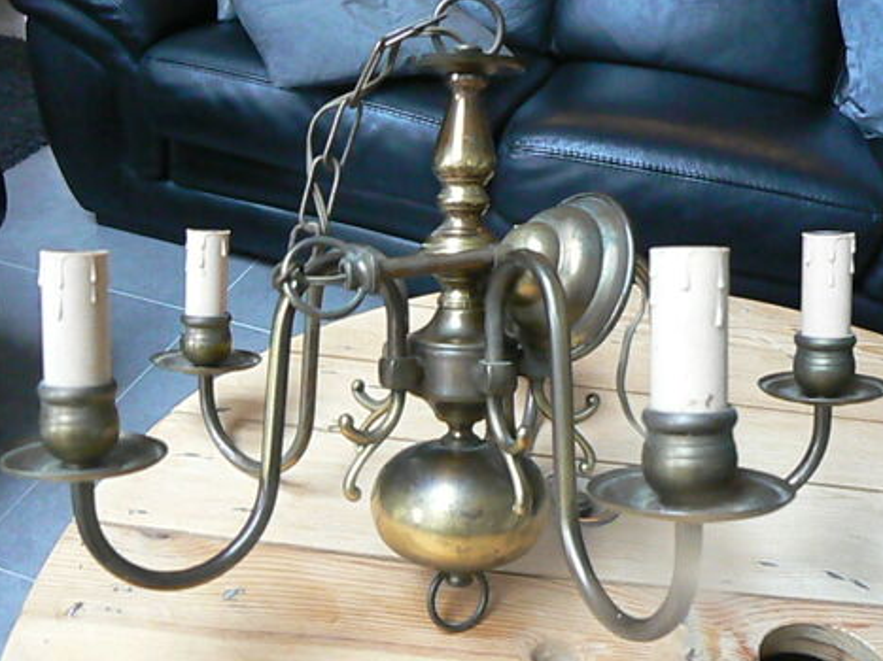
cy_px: 336
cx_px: 446
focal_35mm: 37
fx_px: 944
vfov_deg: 38.6
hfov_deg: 50.1
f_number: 2.8
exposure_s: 1/30
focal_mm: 6
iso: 1250
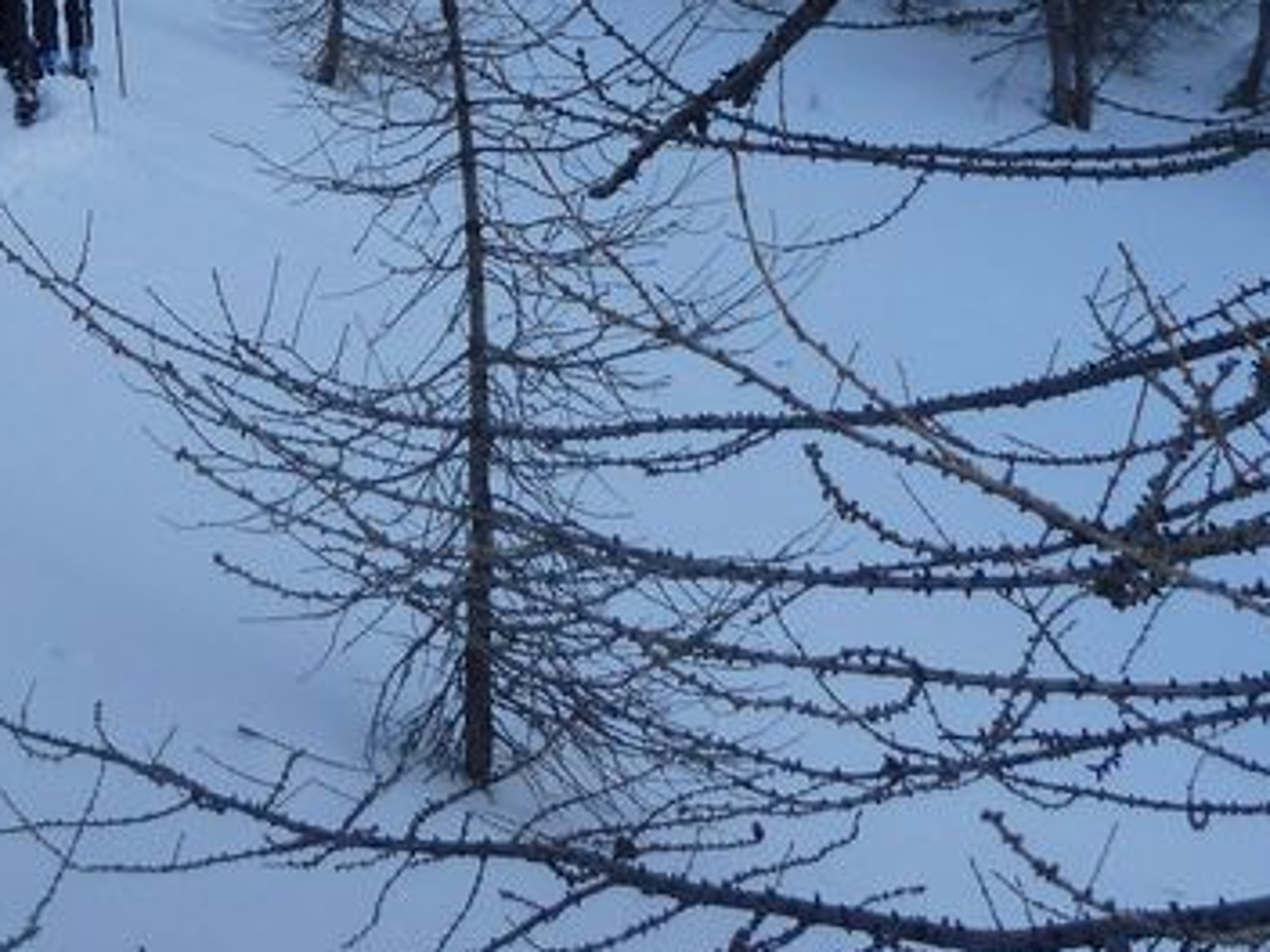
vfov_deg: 17.1
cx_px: -79
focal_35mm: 84
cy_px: -36
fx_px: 3082
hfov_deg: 22.2
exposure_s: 1/400
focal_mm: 6.1
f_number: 4
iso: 80
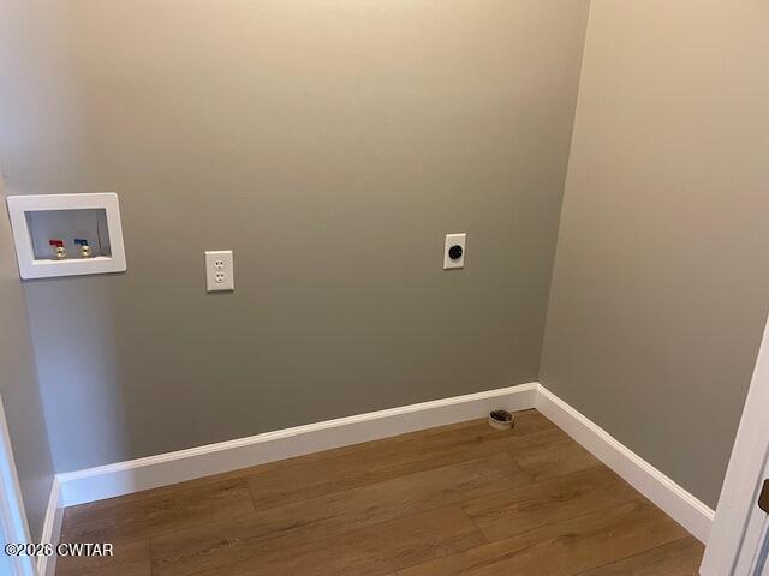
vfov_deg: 53.1
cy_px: 288
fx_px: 578
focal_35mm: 26
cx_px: 384
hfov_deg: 67.3
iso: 400
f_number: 1.6
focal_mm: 4.2
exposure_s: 1/60
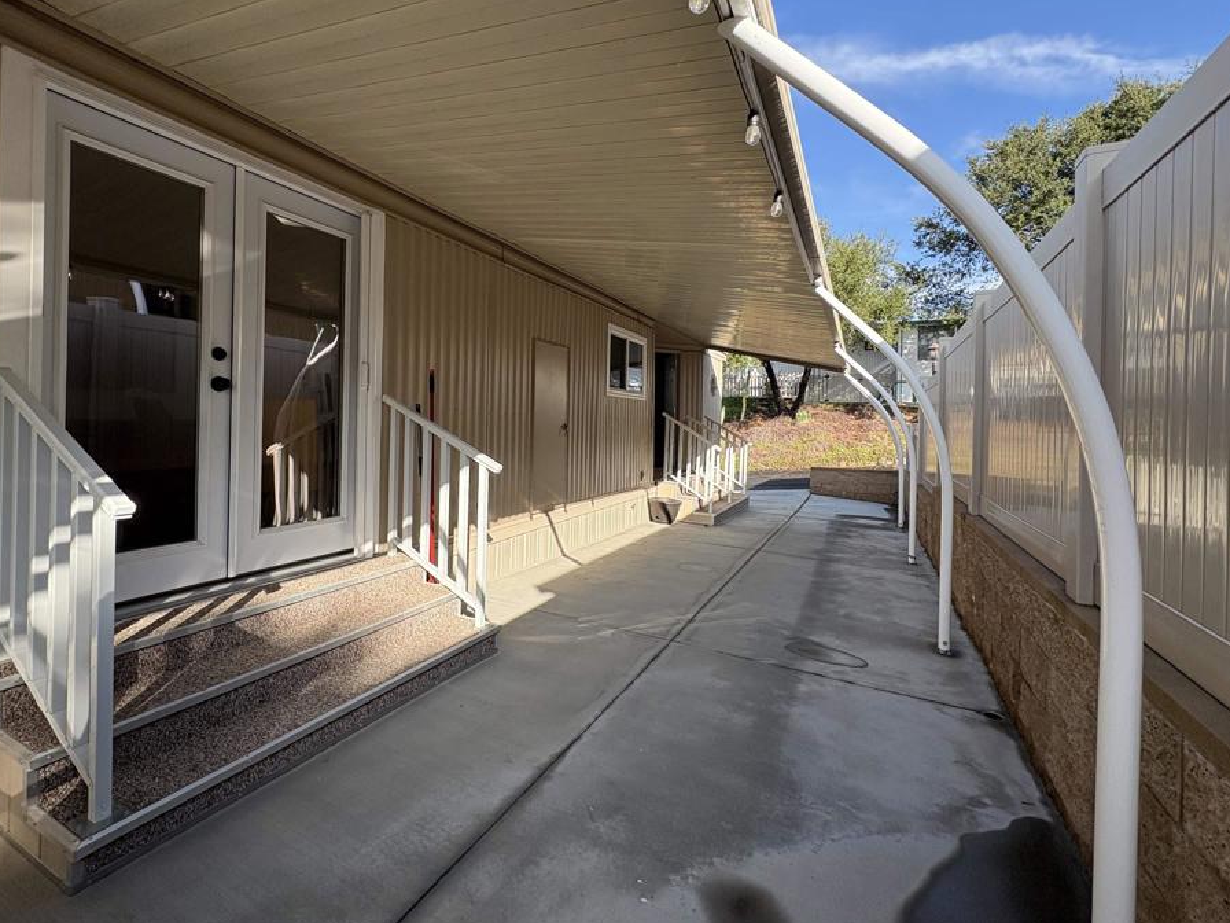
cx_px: 581
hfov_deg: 94.4
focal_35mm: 16
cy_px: 426
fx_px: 569
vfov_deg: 78.0
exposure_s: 1/707
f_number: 2.2
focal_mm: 2.22
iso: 64
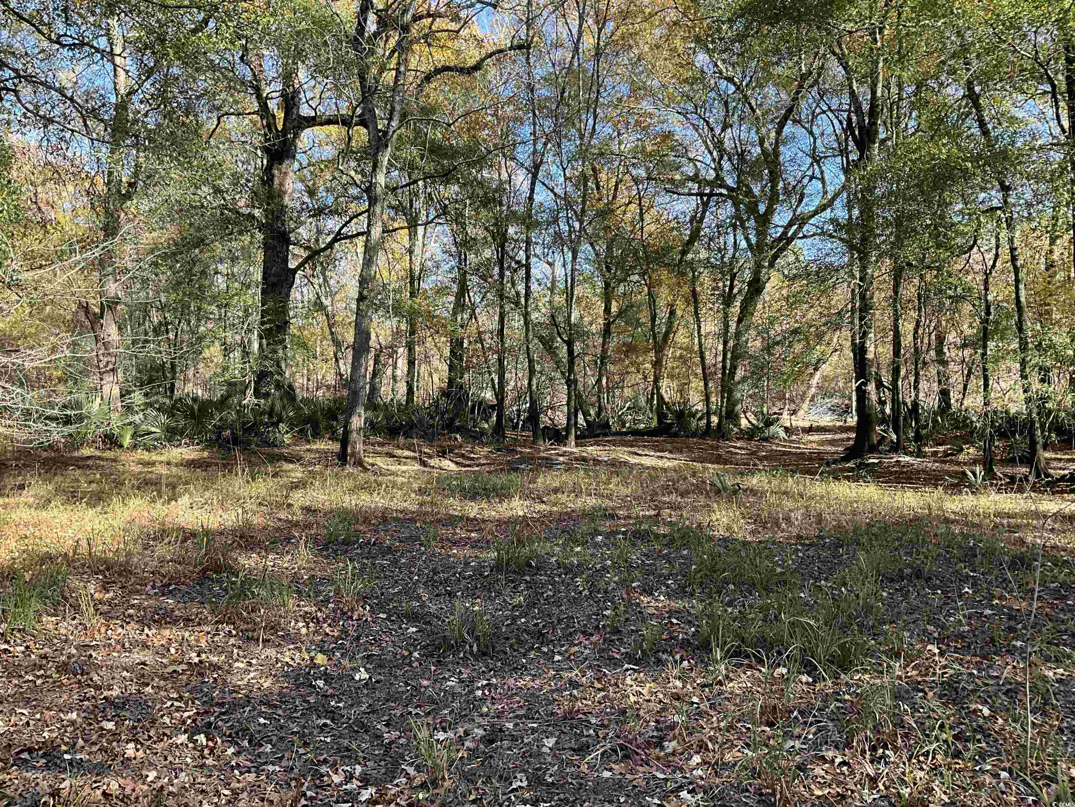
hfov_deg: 61.7
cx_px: 538
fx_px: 901
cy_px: 404
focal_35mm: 29
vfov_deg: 48.2
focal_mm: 3
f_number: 1.8
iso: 20
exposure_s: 1/158
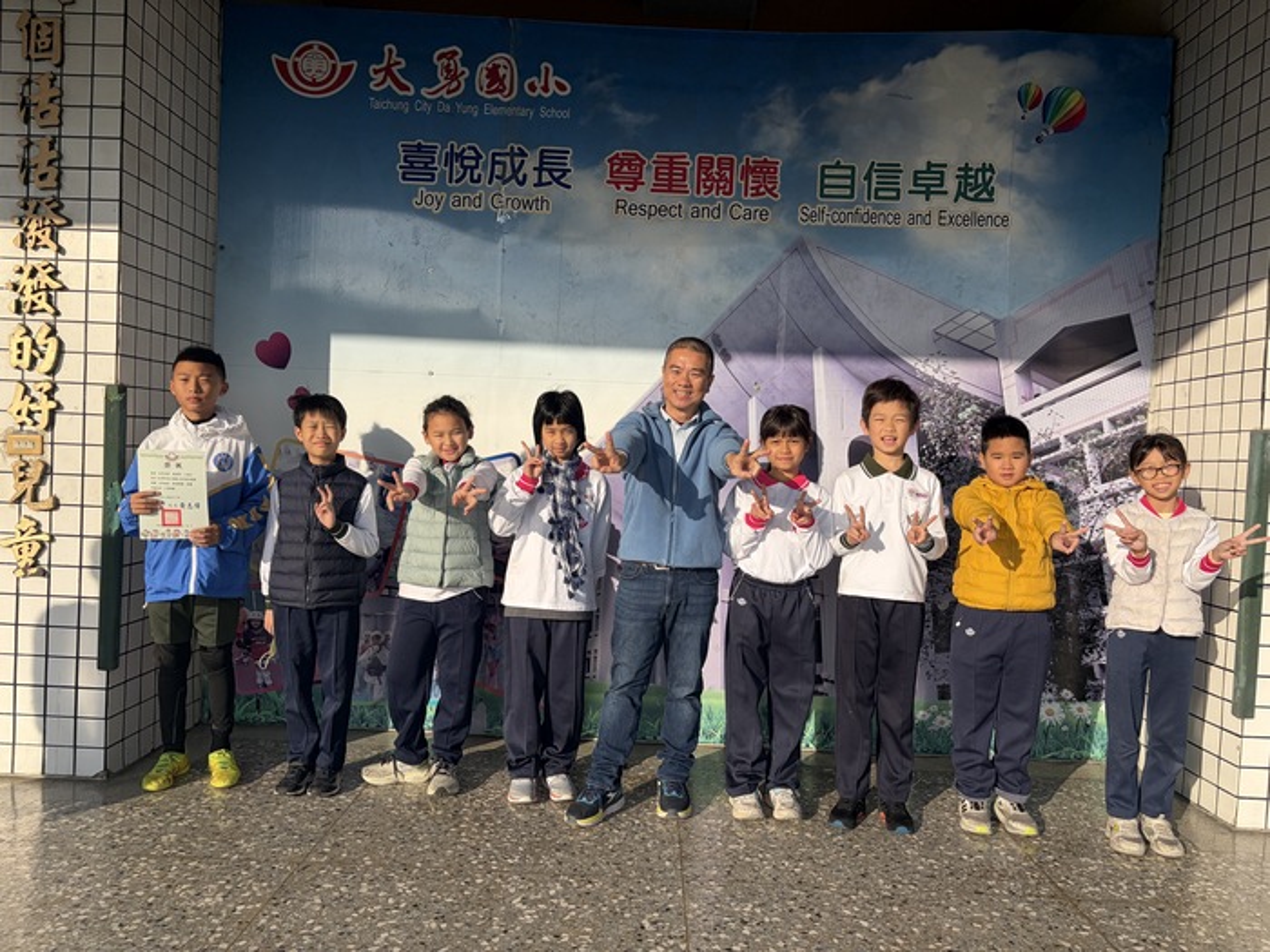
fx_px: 954
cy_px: 476
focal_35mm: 26
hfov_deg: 67.3
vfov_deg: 53.1
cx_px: 635
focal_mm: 5.96
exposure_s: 1/3623
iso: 50
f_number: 1.6
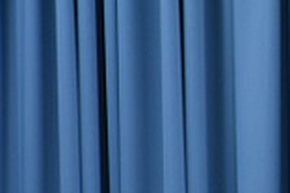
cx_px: 532
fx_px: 4181
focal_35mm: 519
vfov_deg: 2.6
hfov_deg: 3.9
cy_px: 279
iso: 1100
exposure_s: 1/60
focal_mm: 90
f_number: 5.3
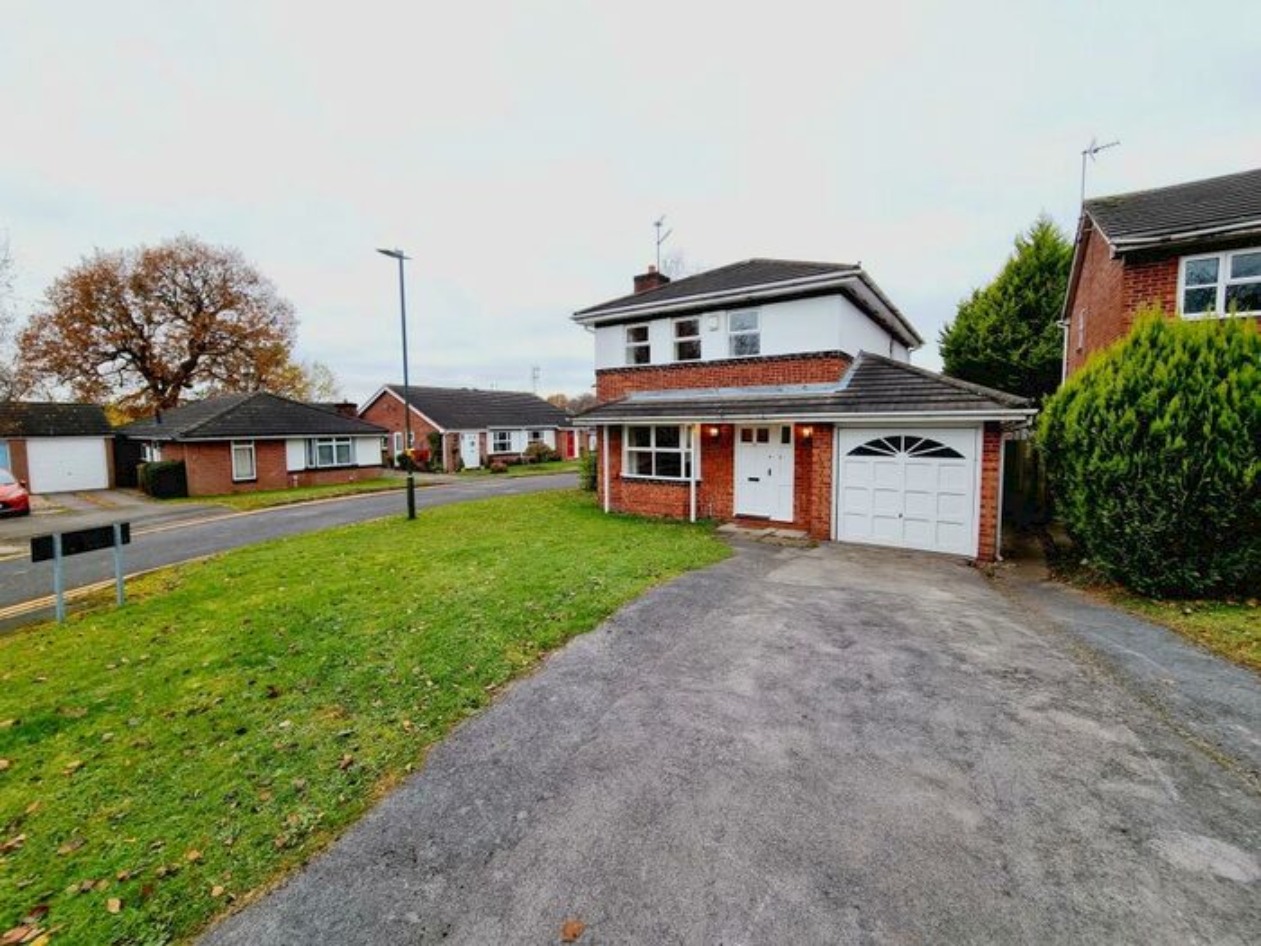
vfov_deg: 89.9
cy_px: 473
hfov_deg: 106.2
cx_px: 630
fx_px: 474
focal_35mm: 13
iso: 50
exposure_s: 1/235
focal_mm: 2.2
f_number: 2.2
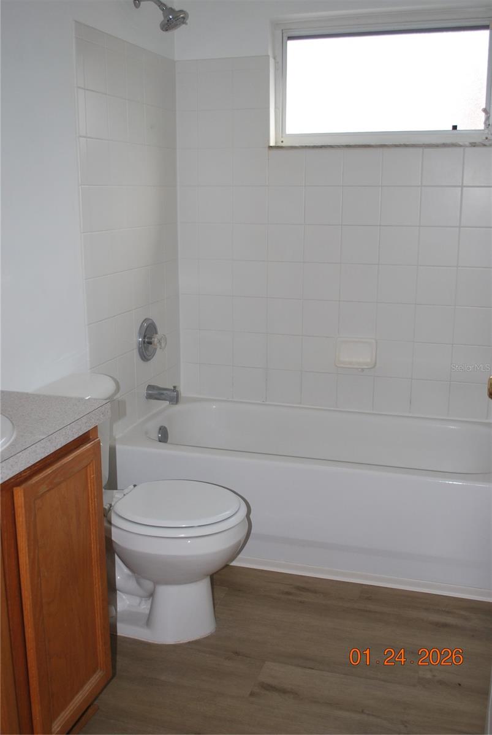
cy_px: 368
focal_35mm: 36
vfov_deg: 53.1
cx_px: 246
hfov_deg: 37.0
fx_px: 736
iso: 200
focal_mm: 24
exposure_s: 1/60
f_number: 4.2
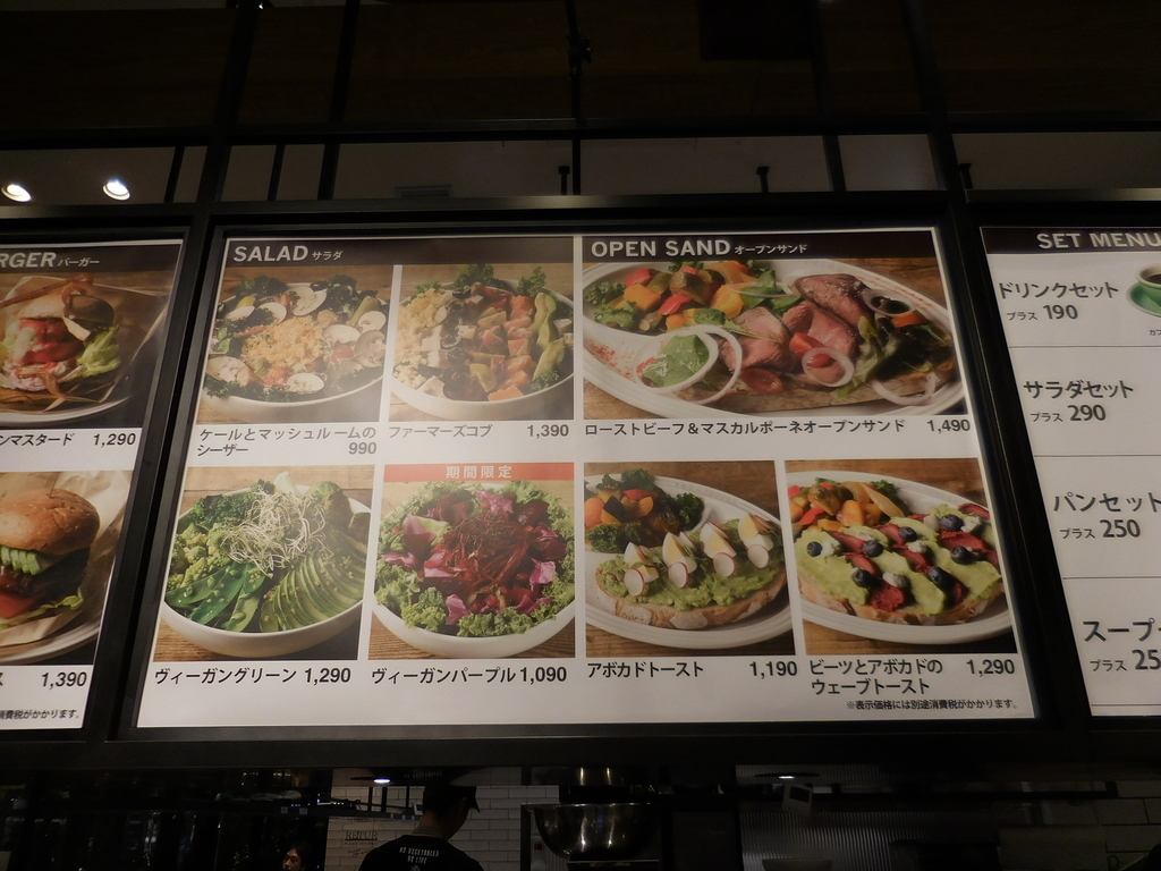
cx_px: 580
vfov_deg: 54.9
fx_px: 838
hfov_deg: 69.4
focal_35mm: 25
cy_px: 436
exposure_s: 1/80
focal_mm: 4.5
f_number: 3.3
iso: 125
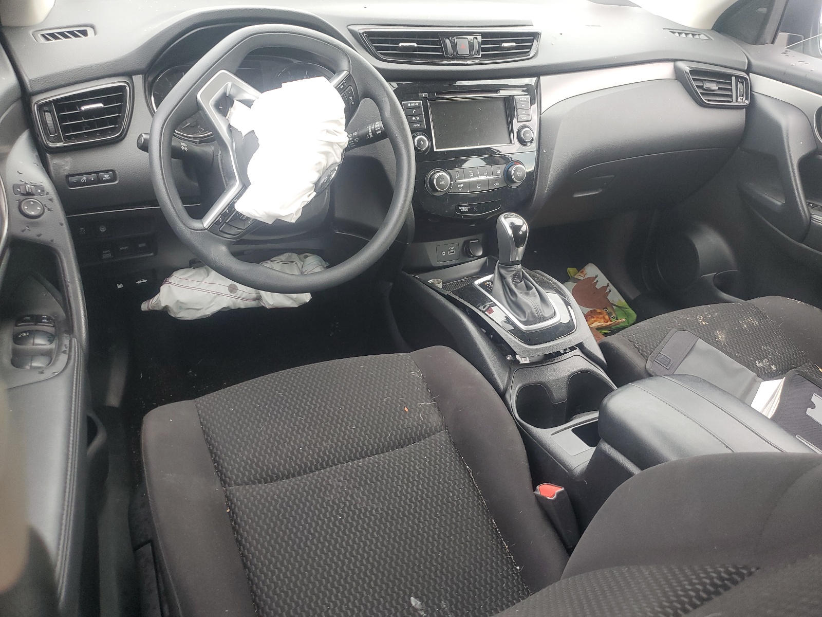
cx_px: 411
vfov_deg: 53.1
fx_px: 617
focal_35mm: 26
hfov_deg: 67.3
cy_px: 308
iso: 82
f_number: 1.5
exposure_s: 1/120
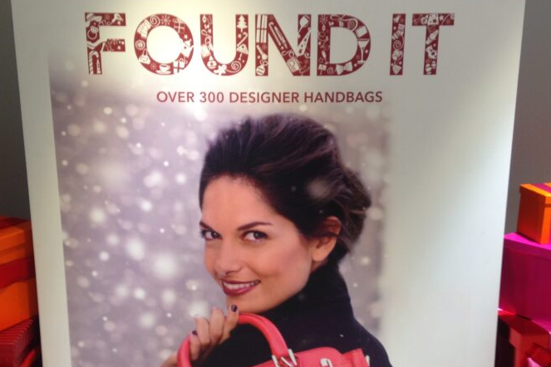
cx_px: 269
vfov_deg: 25.3
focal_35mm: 53
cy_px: 270
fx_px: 811
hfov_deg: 37.5
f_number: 2.4
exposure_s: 1/24
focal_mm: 4.12
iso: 50
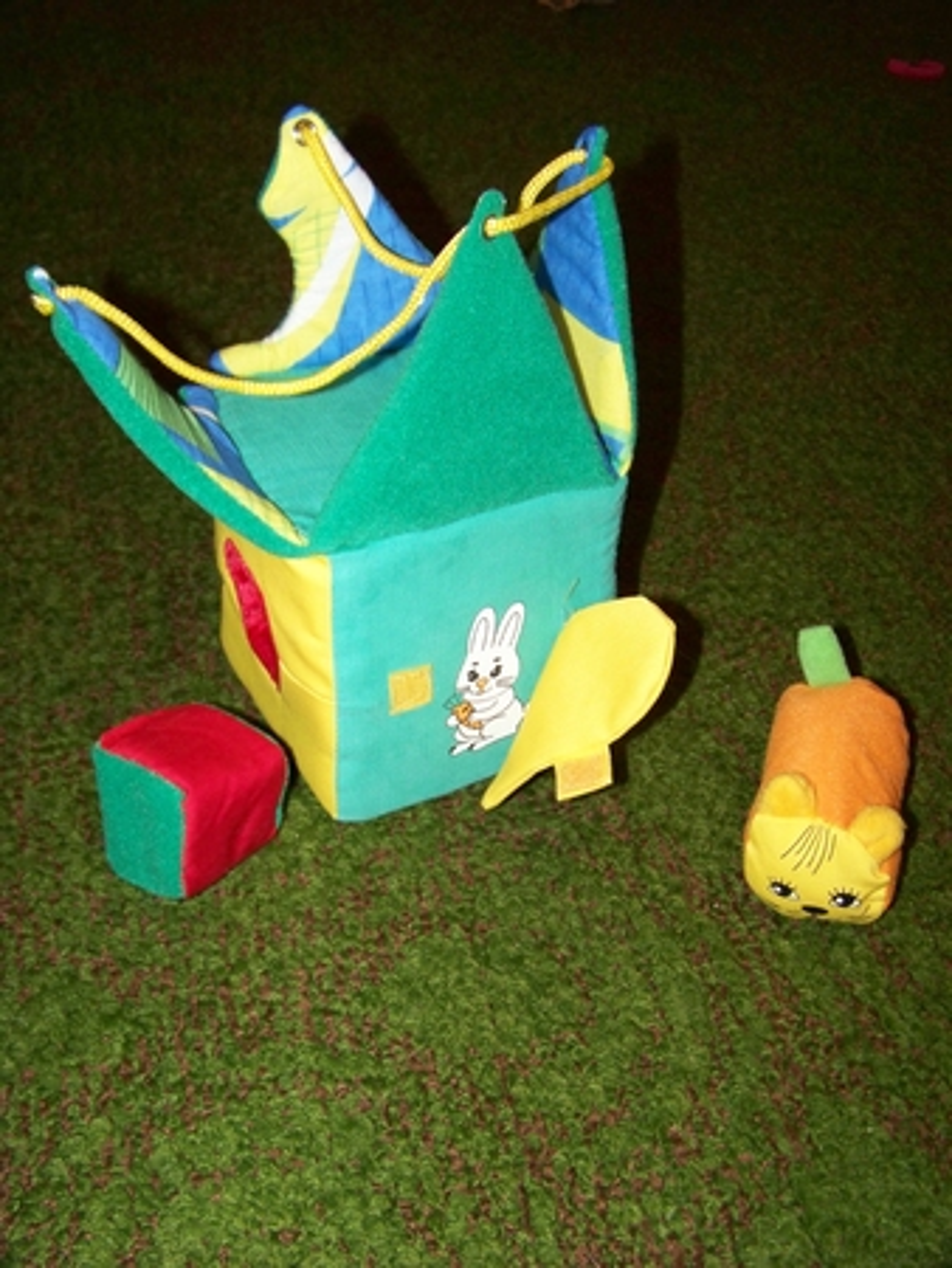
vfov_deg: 43.8
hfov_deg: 33.6
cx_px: 476
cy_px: 634
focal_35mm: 43
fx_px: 1575
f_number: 2.8
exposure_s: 1/30
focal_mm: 6.75
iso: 200
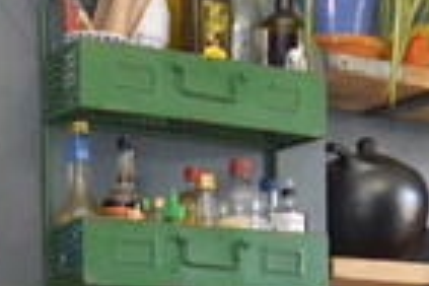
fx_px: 1299
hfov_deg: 18.7
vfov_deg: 11.8
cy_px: 488
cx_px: 243
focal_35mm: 109
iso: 900
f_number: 4
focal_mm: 10
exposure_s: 1/60
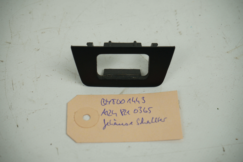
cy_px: 81
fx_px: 472
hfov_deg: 28.8
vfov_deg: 19.5
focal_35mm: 70
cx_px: 122
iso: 200
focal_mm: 70
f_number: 8
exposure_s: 1/200
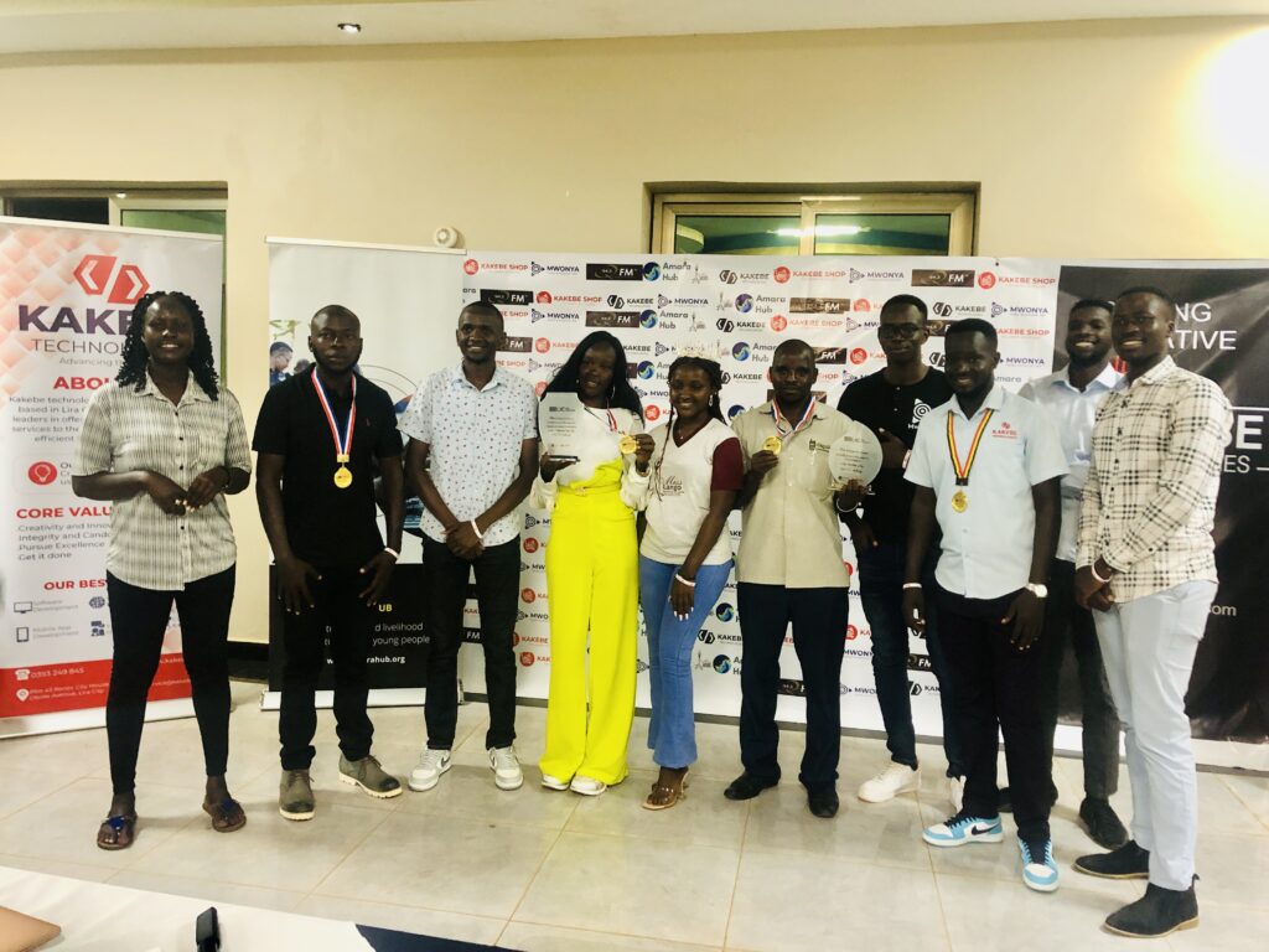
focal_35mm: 28
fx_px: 1026
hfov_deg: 63.4
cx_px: 634
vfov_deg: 49.7
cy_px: 476
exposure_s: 1/10
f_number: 1.8
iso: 100
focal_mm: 4
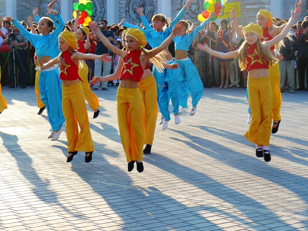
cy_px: 116
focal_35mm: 109
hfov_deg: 18.0
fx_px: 970
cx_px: 154
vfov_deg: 13.6
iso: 100
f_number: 4.5
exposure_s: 1/250
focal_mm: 18.2
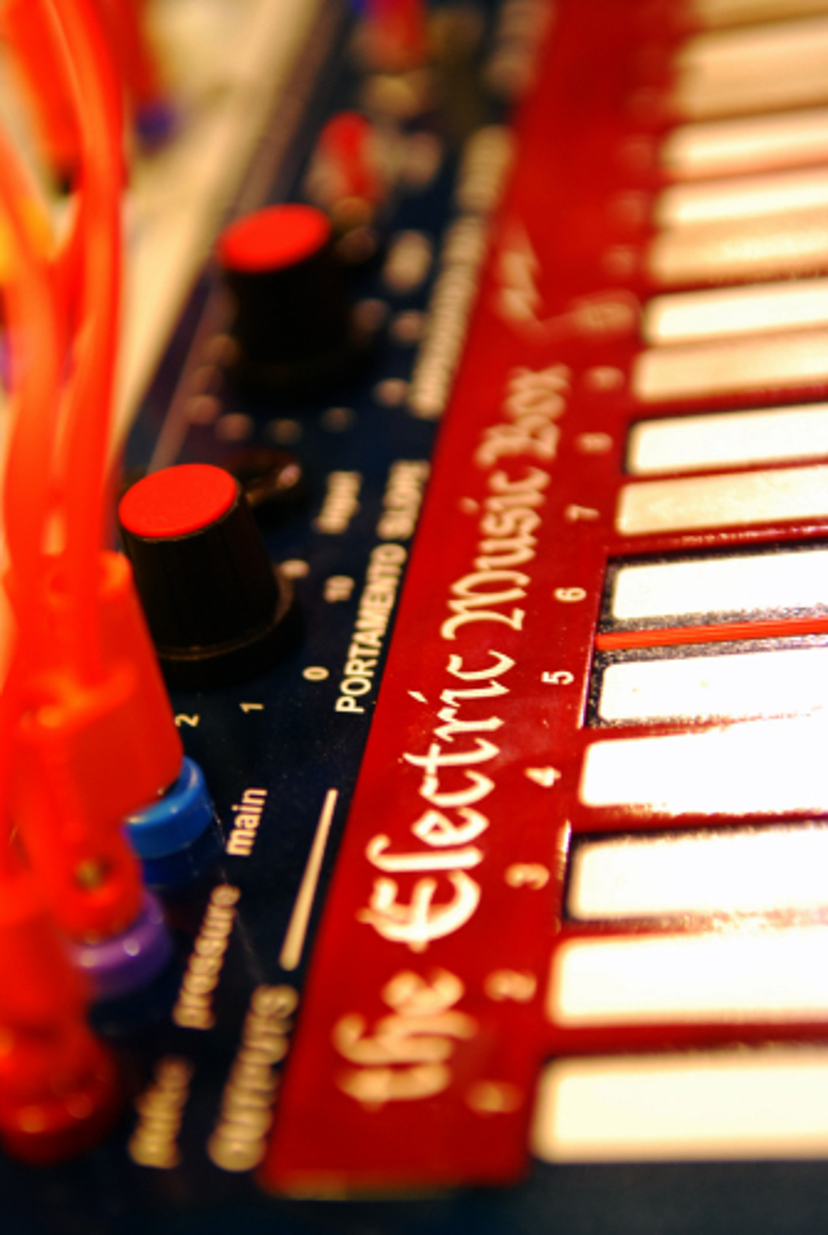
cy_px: 618
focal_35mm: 78
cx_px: 414
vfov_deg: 26.0
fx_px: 2682
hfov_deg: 17.6
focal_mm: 52
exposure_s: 1/100
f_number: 2.8
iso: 500
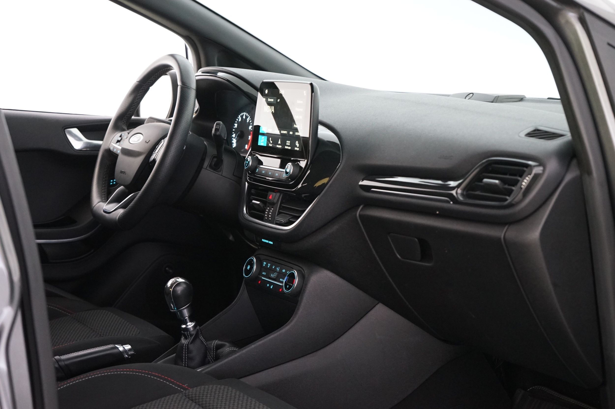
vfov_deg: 19.4
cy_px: 204
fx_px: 1195
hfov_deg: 28.9
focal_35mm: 70
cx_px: 308
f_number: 5.6
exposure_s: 1/10
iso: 3200
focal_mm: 70
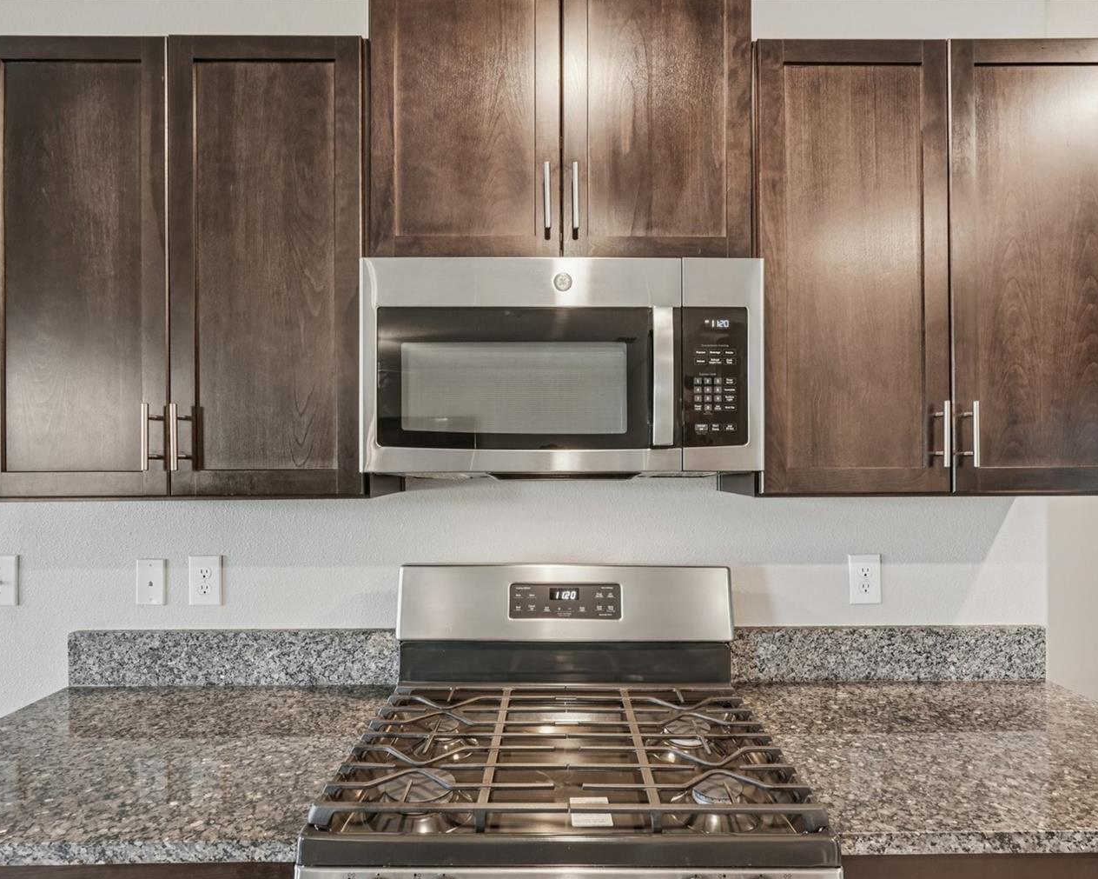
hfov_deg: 83.2
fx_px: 617
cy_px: 460
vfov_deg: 70.8
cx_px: 522
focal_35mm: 19
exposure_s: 1/4
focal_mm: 16
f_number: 8
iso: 400
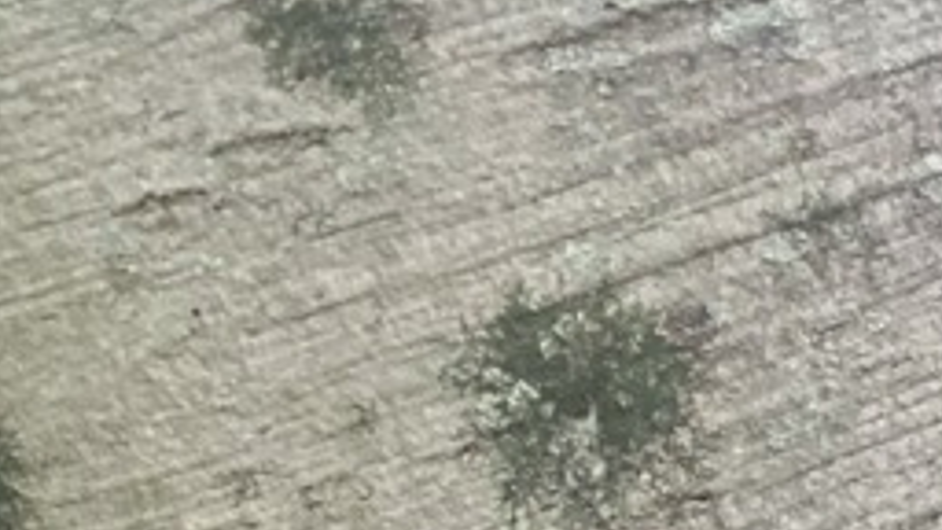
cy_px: 1726
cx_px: 1652
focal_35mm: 133
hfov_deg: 14.4
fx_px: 3322
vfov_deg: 7.7
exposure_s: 1/121
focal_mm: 4.25
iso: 125
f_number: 1.8
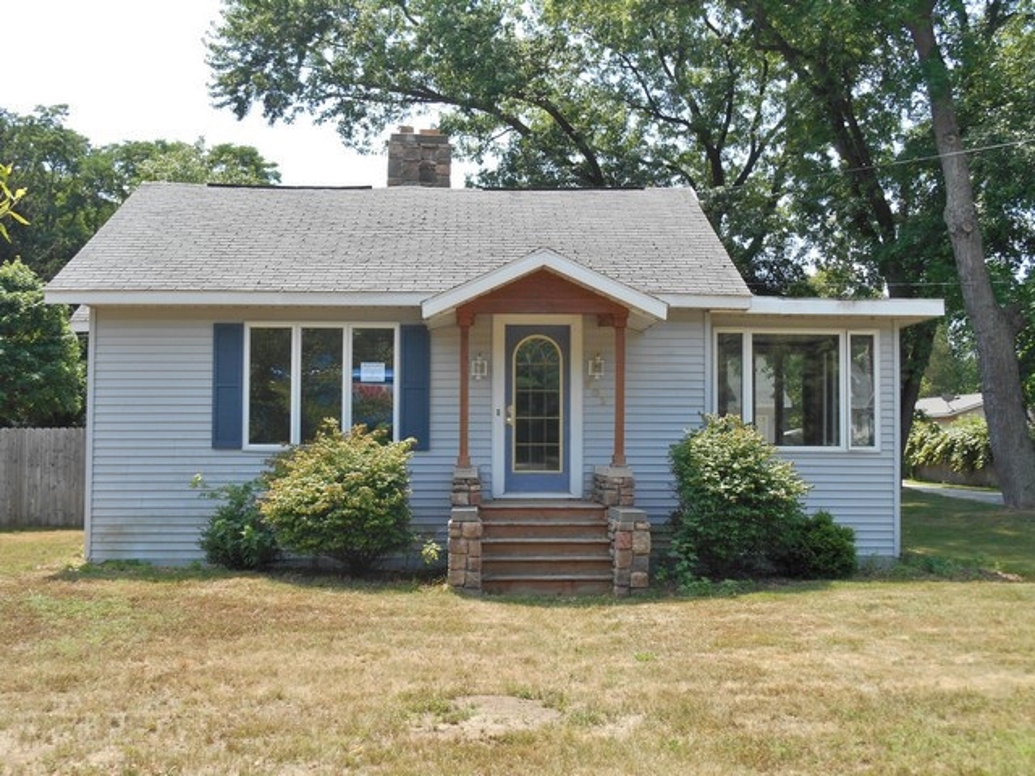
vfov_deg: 35.1
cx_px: 518
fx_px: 1226
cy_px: 388
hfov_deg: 45.8
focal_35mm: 41
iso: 80
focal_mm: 7.2
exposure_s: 1/250
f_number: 3.9
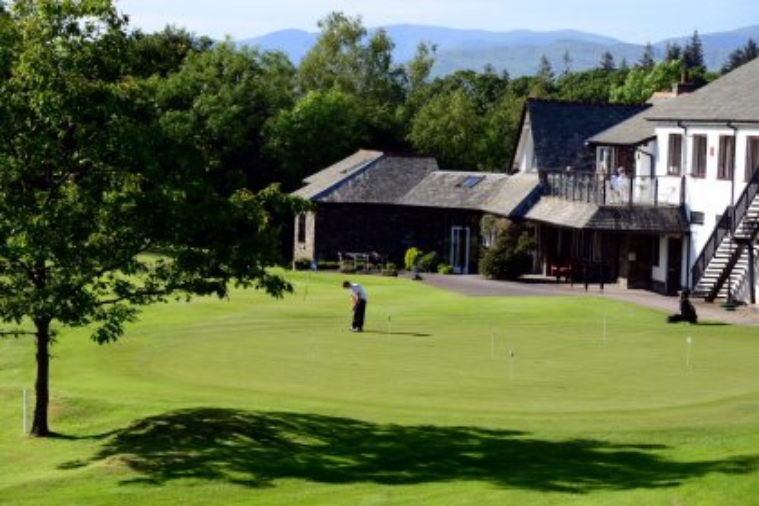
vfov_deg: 12.2
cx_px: 380
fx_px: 2361
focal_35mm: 112
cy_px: 253
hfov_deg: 18.3
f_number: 9
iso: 640
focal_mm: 112
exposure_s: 1/1250
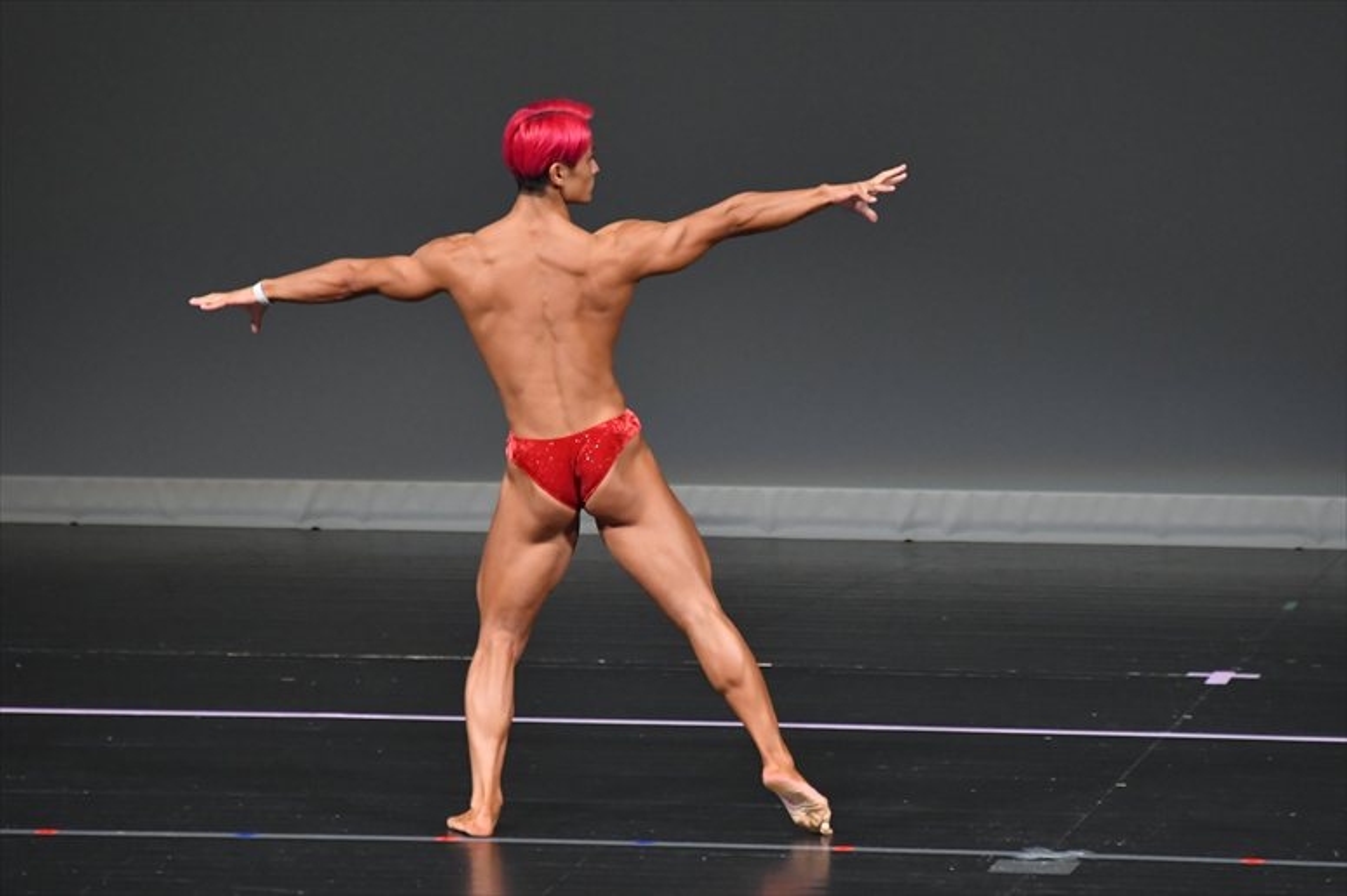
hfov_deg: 5.5
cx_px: 674
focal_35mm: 375
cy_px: 448
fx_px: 14025
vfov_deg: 3.7
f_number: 5.6
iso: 4000
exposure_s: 1/400
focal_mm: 250
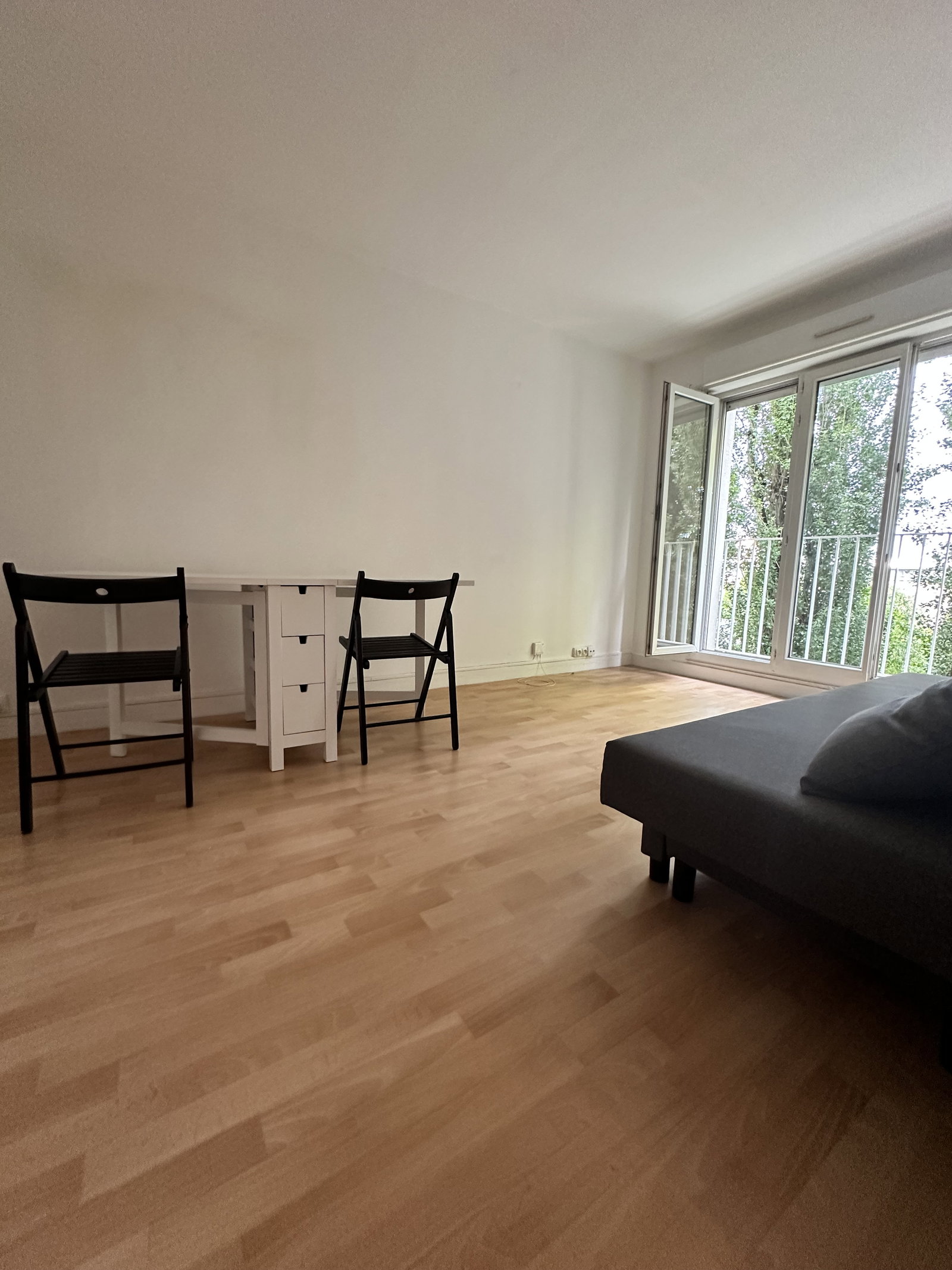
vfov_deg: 102.1
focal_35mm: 14
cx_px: 476
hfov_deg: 85.7
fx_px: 513
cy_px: 635
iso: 400
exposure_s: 1/50
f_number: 2.2
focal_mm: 2.22
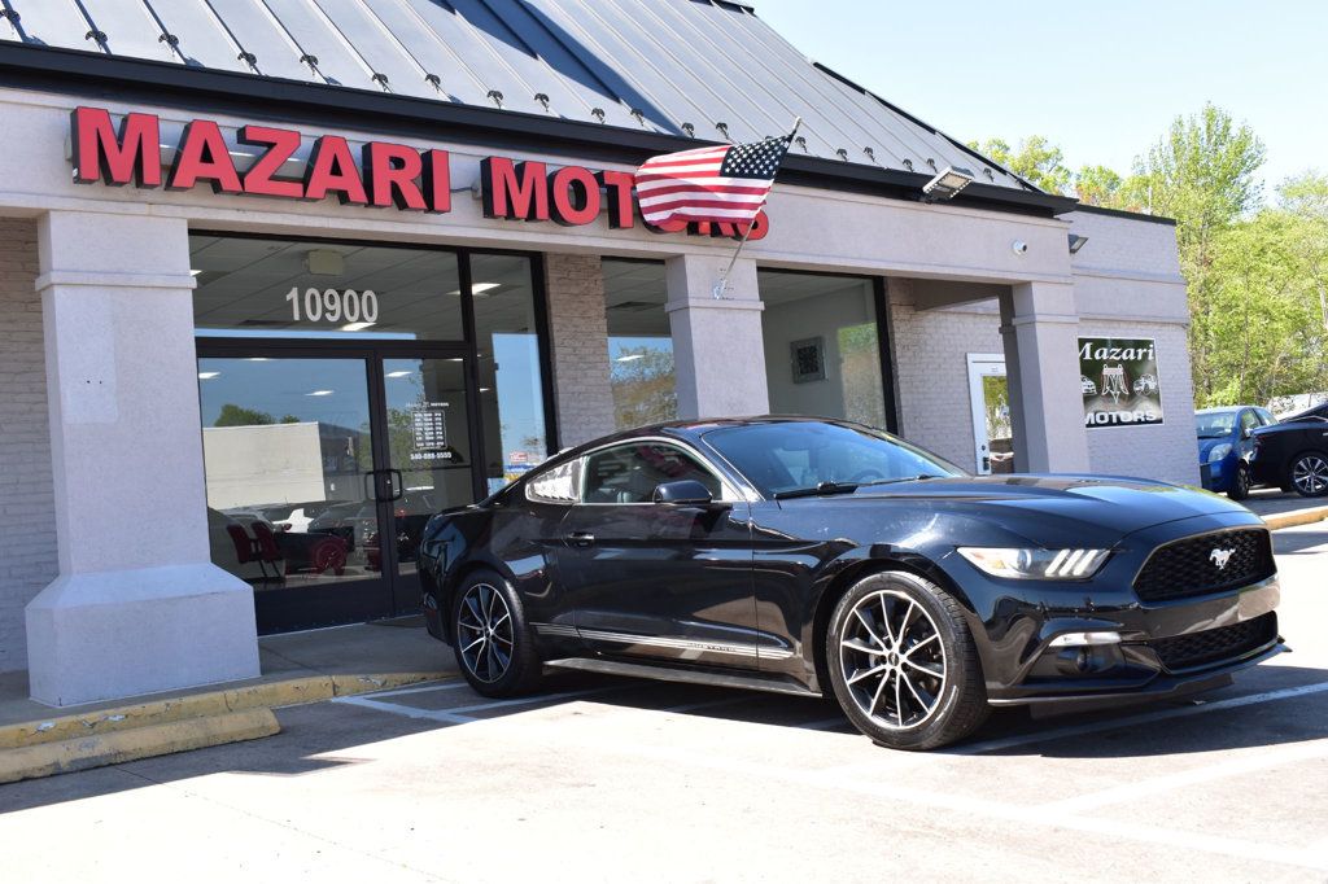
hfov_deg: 53.1
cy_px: 442
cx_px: 664
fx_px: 1327
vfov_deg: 36.8
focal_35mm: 36
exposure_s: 1/250
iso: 400
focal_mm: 24
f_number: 10
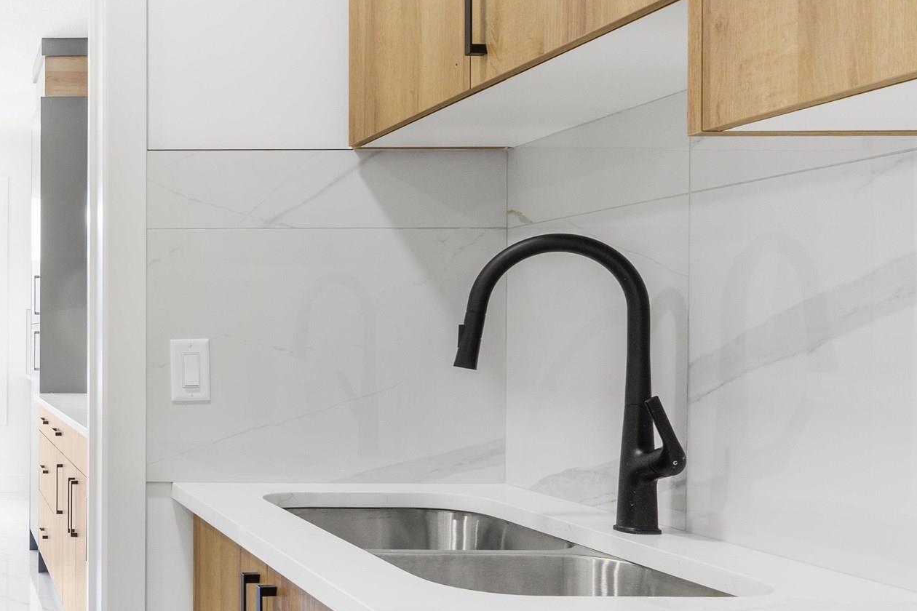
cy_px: 356
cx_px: -86
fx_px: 1024
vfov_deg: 33.2
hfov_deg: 39.6
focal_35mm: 40
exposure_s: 1/4
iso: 200
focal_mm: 11
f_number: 9.5
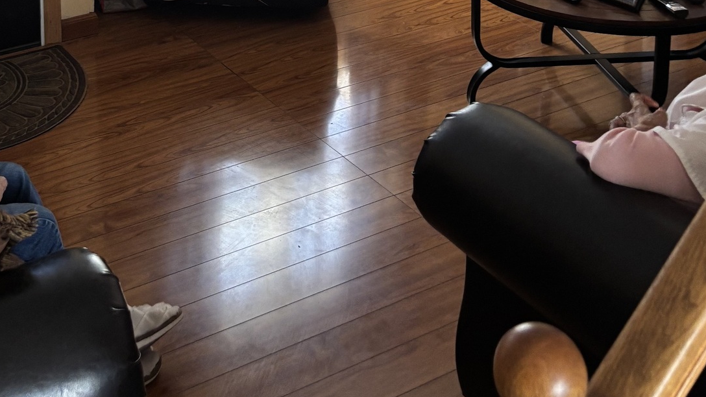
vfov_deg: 17.1
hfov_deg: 34.5
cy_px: -278
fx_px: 1123
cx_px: 230
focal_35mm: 60
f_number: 1.6
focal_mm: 5.96
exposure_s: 1/86
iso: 125
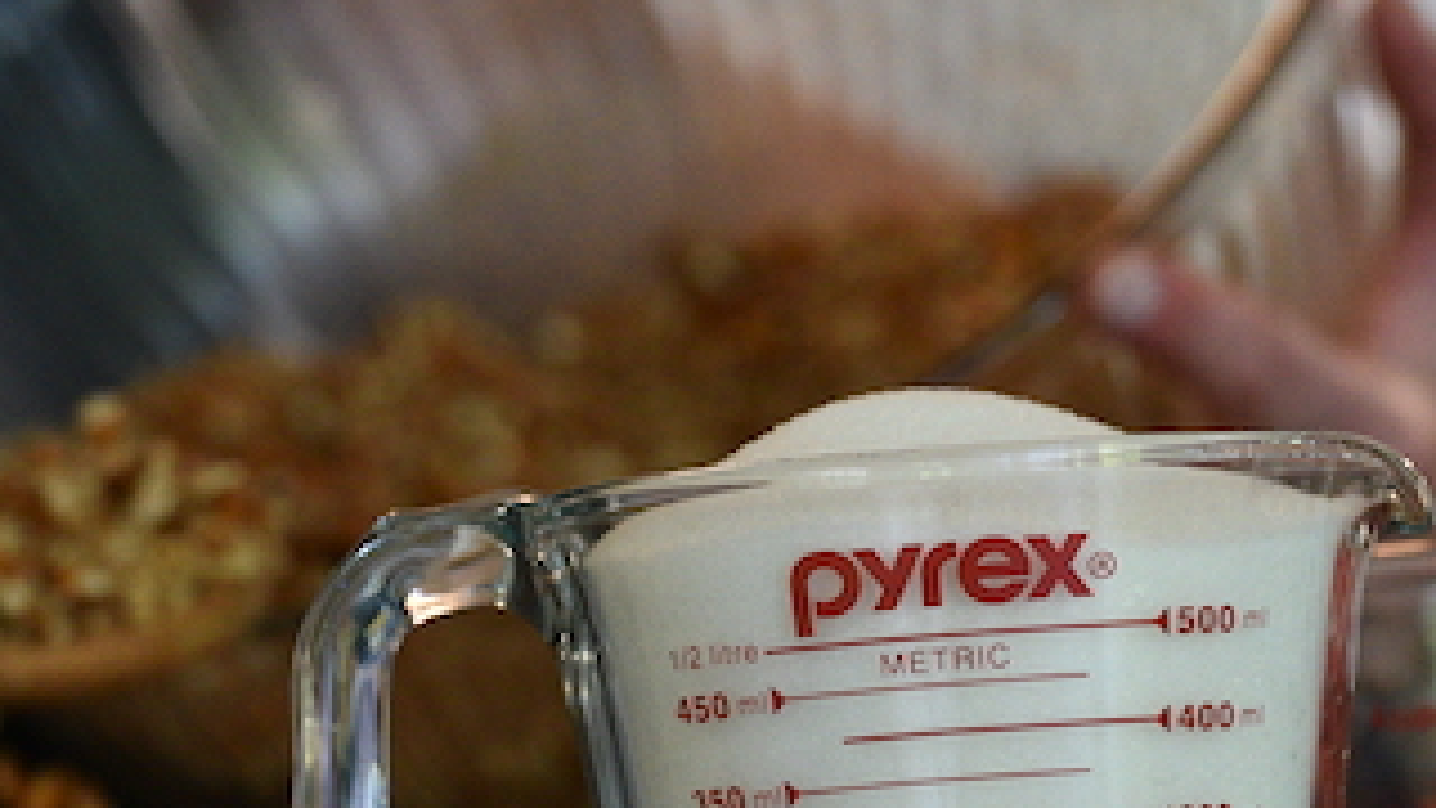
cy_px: 447
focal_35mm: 525
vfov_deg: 2.3
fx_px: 19990
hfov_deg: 4.1
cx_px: 350
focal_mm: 200
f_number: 5
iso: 1600
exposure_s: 1/200
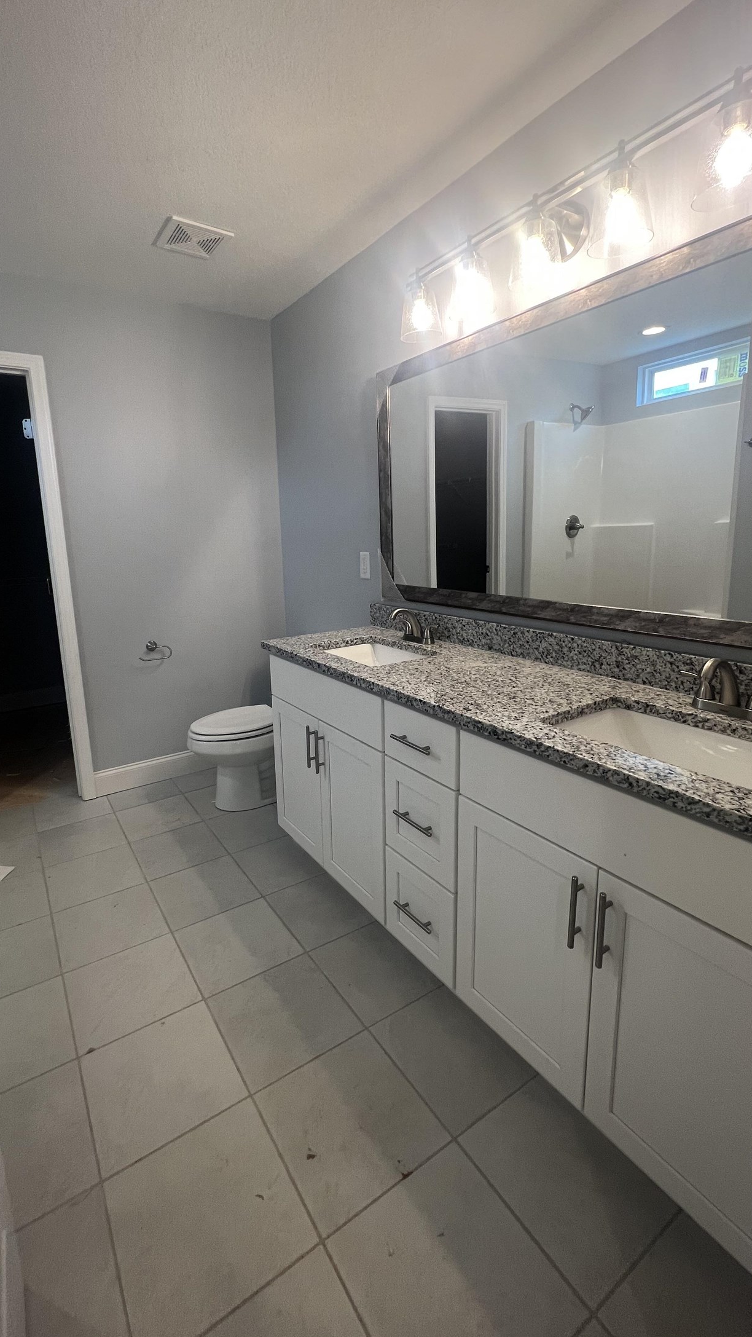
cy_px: 636
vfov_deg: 102.9
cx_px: 338
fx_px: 532
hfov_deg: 70.4
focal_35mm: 15
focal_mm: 1.57
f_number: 1.8
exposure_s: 1/120
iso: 125
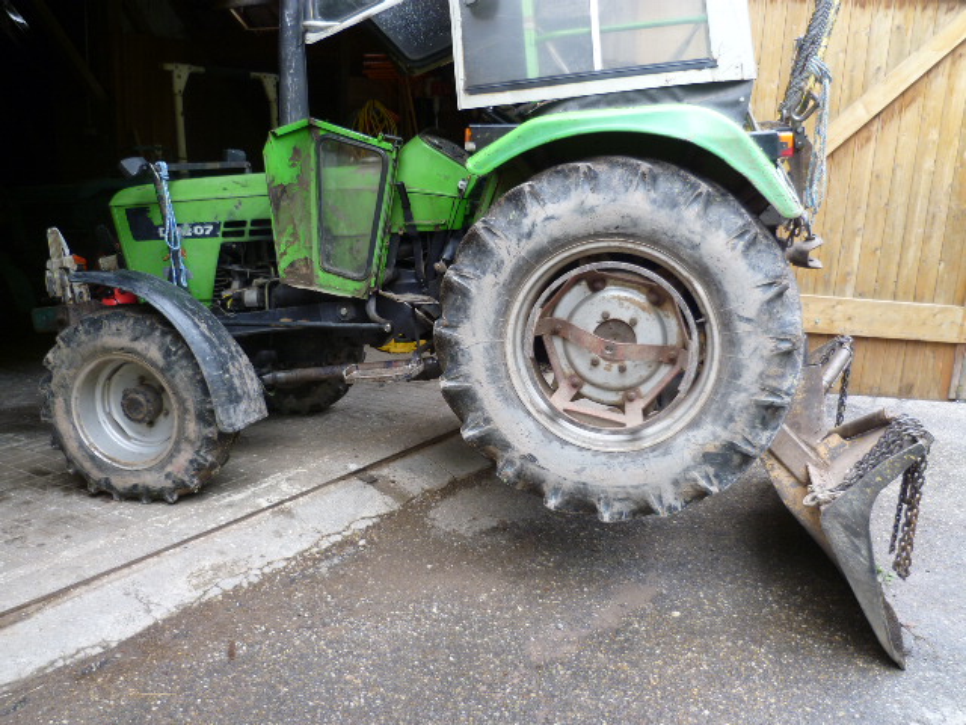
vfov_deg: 44.2
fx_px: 893
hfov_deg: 56.8
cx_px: 483
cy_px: 362
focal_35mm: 32
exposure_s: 1/50
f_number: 3
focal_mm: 5.7
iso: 80
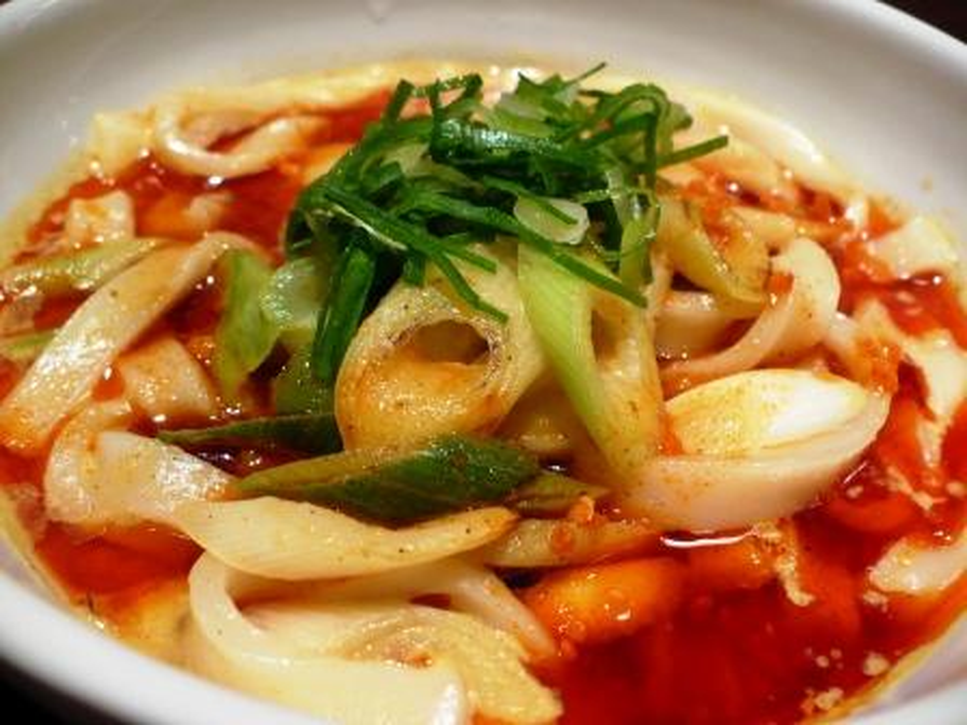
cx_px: 484
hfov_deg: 50.1
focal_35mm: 37
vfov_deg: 38.7
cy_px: 362
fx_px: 1034
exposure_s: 1/30
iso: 200
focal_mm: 6.1
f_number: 2.8
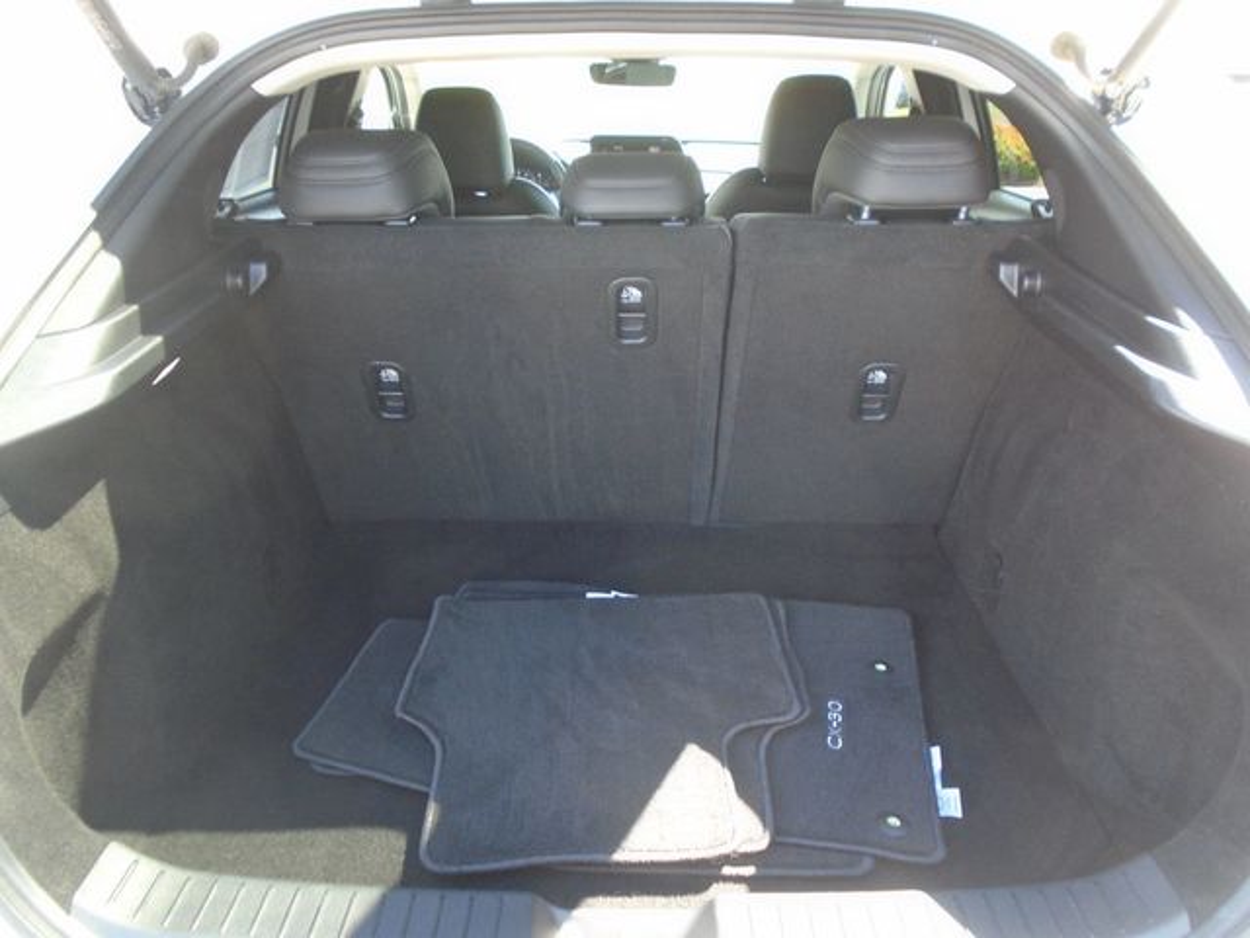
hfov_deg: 67.3
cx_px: 625
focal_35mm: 26
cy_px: 469
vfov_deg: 53.1
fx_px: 939
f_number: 3.2
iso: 100
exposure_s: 1/30
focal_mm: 4.6
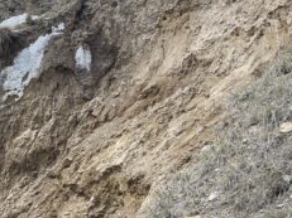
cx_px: 131
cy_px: 123
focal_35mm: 45
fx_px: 379
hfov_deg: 42.0
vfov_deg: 32.1
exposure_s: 1/1838
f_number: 1.8
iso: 32
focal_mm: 4.25
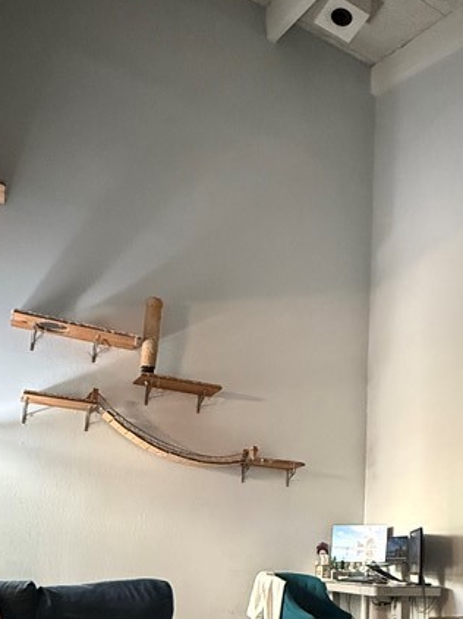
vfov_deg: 51.4
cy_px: 472
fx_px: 607
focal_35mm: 34
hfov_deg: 40.3
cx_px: 359
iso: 1250
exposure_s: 1/60
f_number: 2.2
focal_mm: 2.22
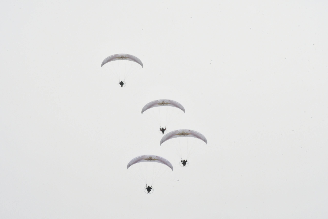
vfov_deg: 10.2
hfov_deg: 15.2
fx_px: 1230
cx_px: 164
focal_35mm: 135
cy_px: 110
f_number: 36
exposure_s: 1/250
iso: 2000
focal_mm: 90
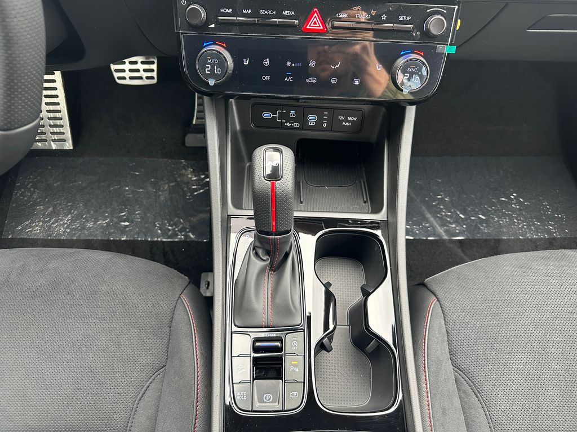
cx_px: 288
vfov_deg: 56.8
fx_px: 400
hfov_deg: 71.6
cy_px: 216
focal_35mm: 24
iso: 250
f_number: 1.78
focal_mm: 6.86
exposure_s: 1/94
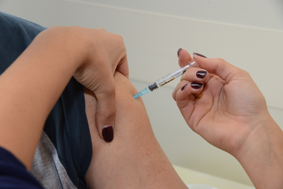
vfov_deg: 15.9
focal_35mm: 86
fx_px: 676
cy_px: 94
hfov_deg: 23.6
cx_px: 142
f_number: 10
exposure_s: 1/200
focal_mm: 86
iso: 2000
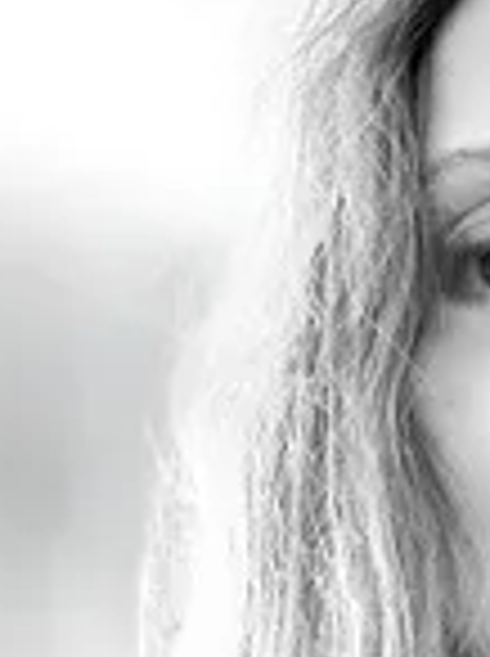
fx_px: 1552
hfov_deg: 17.4
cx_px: 533
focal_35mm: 82
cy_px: 652
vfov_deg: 22.9
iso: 640
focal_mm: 2.69
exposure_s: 1/16
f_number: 1.9
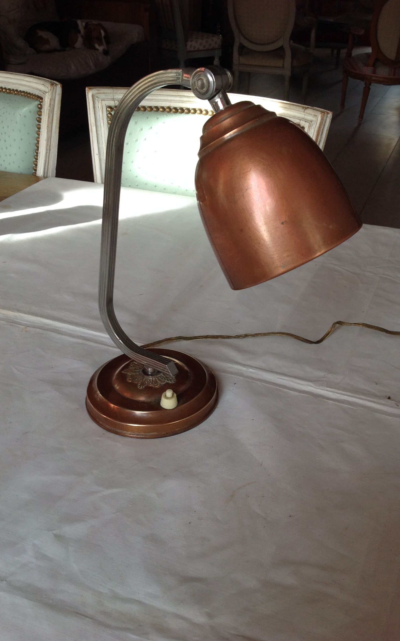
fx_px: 663
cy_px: 325
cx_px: 226
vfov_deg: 51.5
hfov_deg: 33.5
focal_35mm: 38
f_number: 2.4
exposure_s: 1/120
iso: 80
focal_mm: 4.28
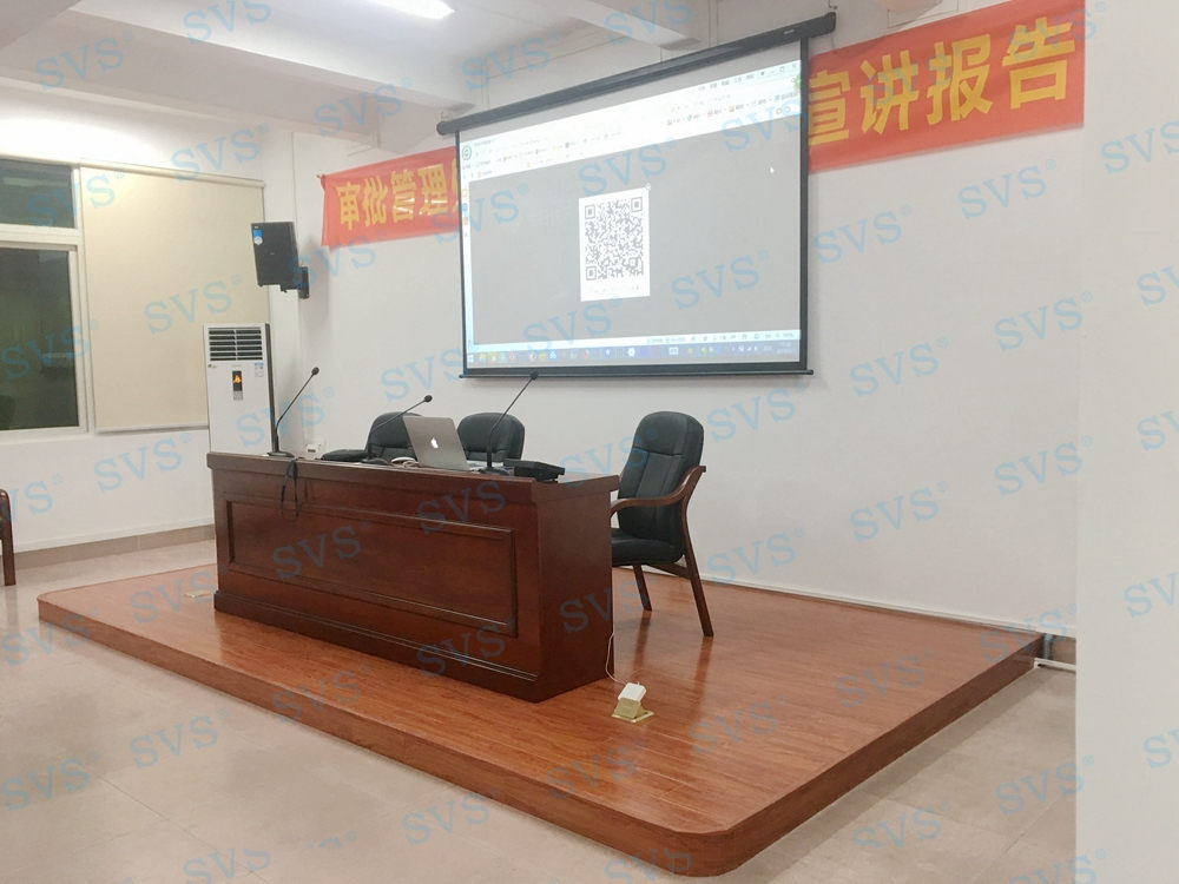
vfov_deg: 48.2
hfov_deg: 61.7
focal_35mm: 29
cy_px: 442
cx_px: 590
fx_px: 988
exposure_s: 1/17
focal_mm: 4.15
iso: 50
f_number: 2.2
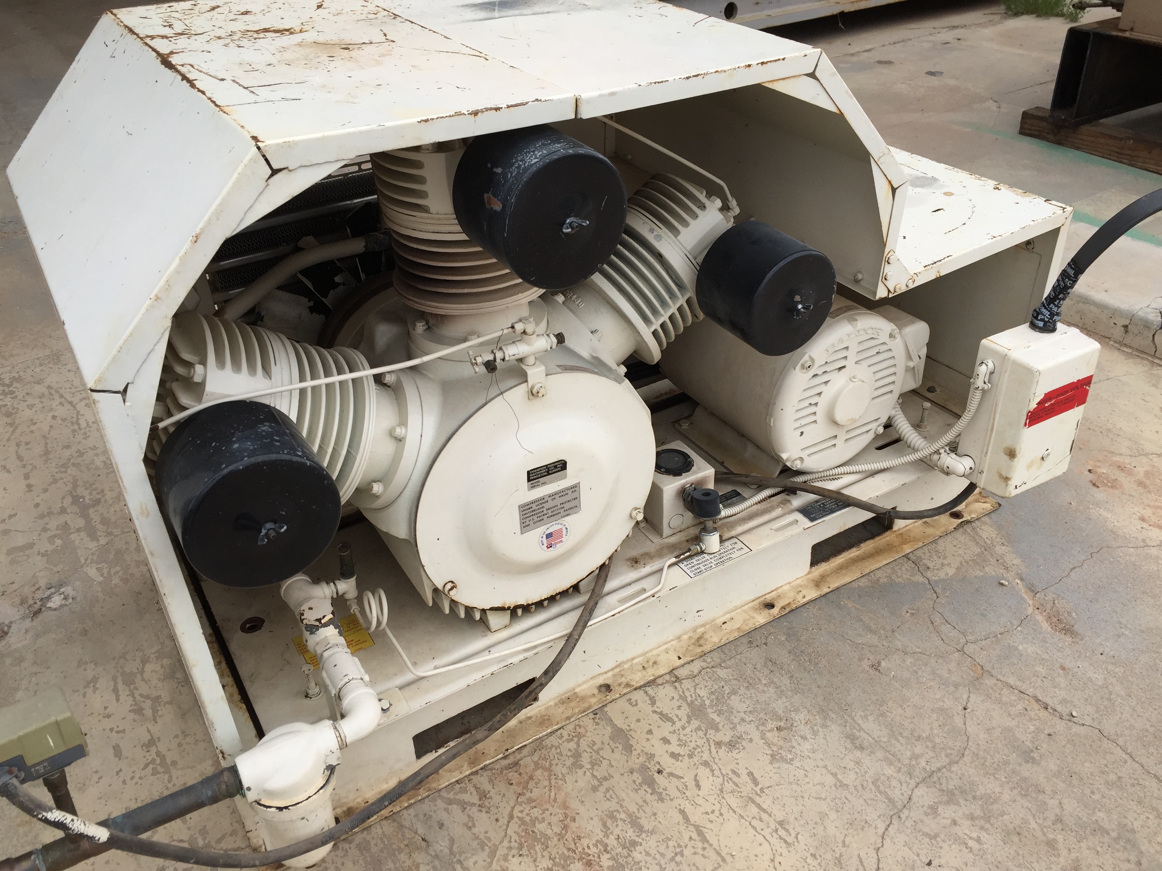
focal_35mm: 29
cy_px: 436
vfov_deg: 48.2
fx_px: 973
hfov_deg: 61.7
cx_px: 581
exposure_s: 1/1163
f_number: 2.2
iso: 32
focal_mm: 4.15
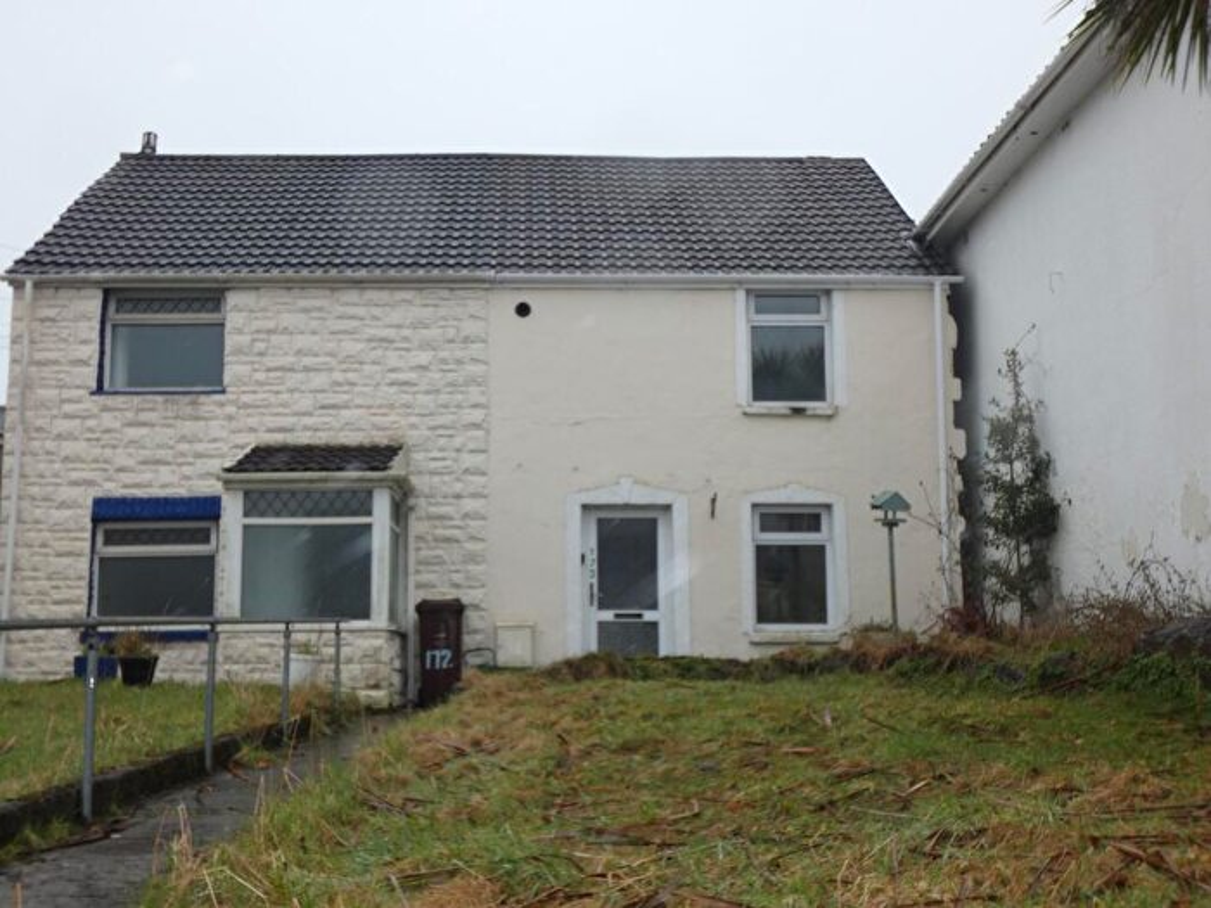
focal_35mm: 43
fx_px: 1504
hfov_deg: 43.9
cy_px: 454
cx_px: 606
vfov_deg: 33.6
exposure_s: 1/60
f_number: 3.7
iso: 80
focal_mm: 7.8
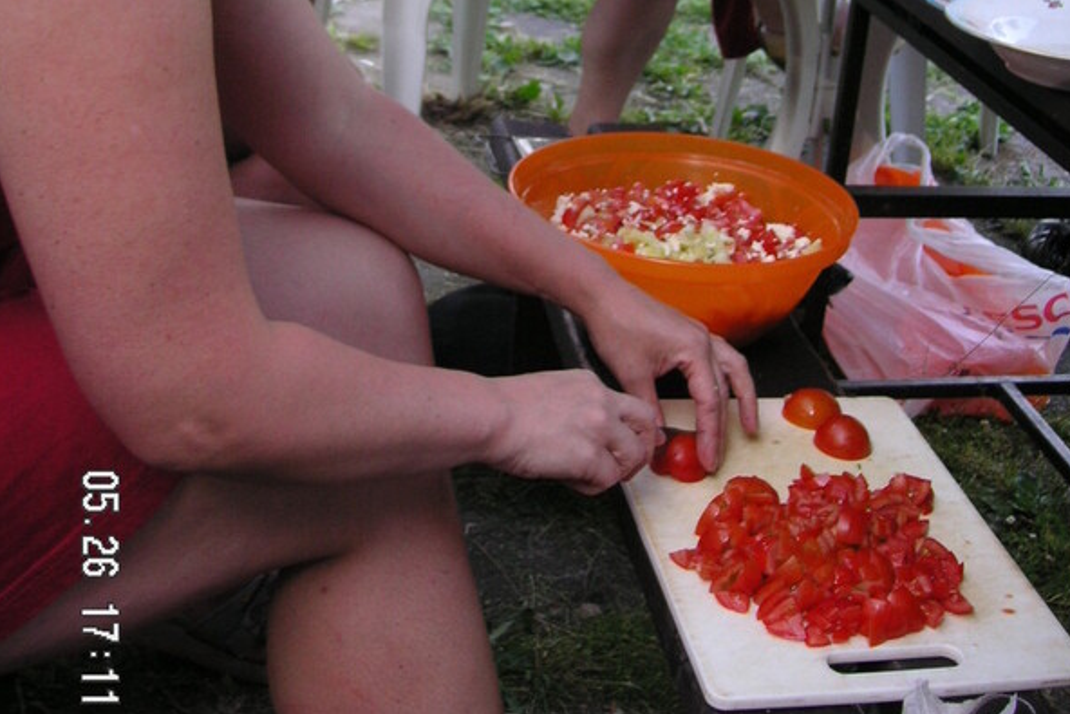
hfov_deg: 38.2
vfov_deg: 25.3
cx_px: 537
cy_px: 85
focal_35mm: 52
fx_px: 1546
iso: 50
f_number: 2.8
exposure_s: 1/125
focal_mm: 6.1
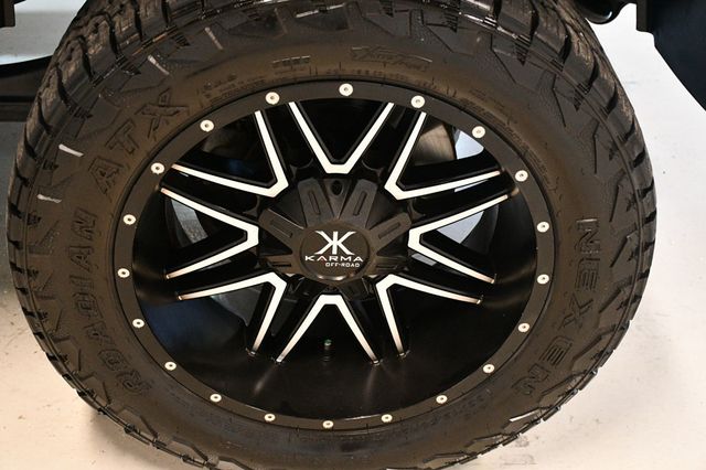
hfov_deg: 38.2
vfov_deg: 26.0
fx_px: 1019
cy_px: 235
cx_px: 353
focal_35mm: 52
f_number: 4.2
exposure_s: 1/80
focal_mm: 35
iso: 3200
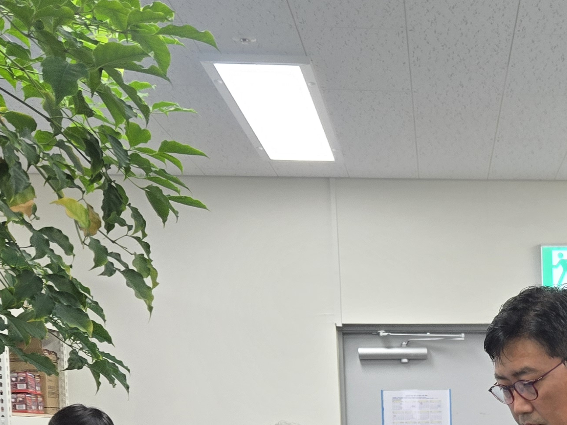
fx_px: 1163
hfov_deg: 25.6
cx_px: 607
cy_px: 504
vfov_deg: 19.6
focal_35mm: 71
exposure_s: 1/120
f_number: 1.8
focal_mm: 5.4
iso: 80
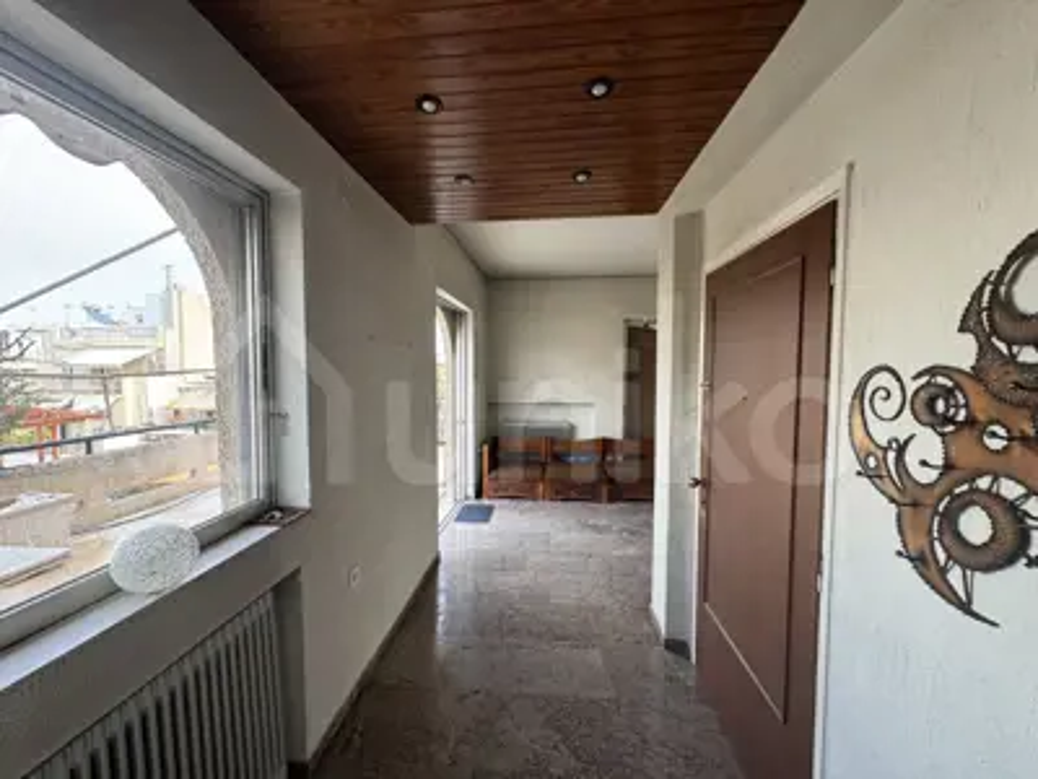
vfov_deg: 85.7
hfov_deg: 102.1
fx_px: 420
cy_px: 390
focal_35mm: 14
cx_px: 519
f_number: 2.2
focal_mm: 2.22
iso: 100
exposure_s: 1/99
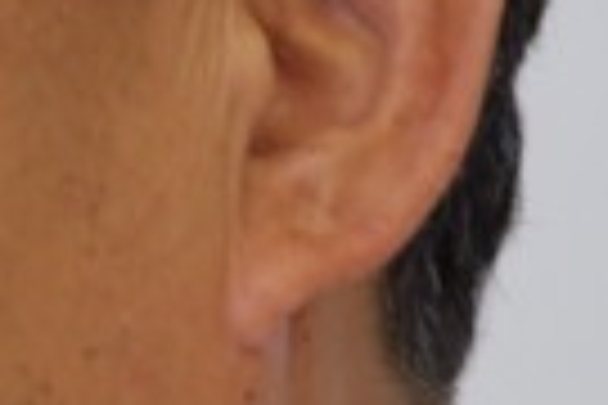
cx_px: -622
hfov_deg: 1.4
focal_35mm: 1440
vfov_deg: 1.0
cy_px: 162
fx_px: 24318
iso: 1600
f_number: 2.8
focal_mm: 180
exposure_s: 1/125
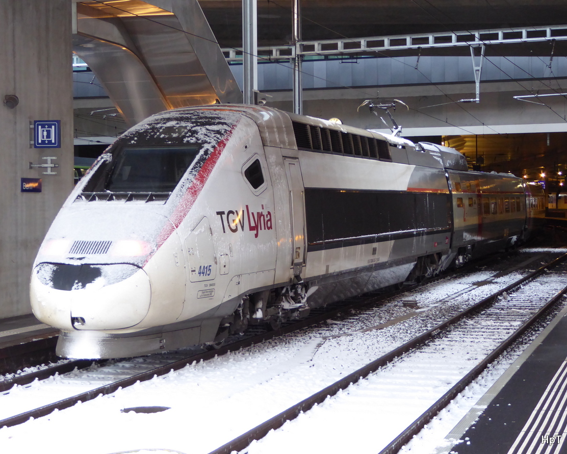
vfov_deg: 19.4
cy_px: 229
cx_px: 270
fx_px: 1326
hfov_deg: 24.1
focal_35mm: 79
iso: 400
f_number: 4.5
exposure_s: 1/20
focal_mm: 12.5
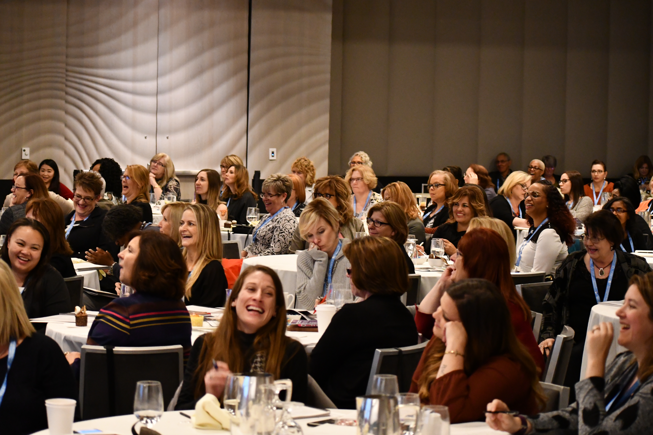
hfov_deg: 19.5
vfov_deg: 13.0
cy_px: 218
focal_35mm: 105
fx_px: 1904
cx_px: 326
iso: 4500
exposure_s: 1/60
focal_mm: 70
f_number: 4.5
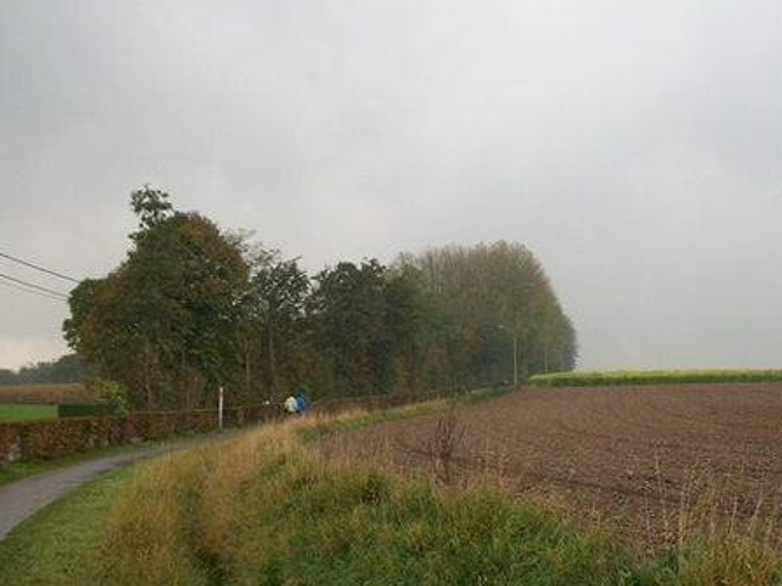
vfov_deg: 33.5
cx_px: 465
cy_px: 353
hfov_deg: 43.7
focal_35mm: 43
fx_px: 971
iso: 80
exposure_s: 1/125
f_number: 2.9
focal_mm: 5.7
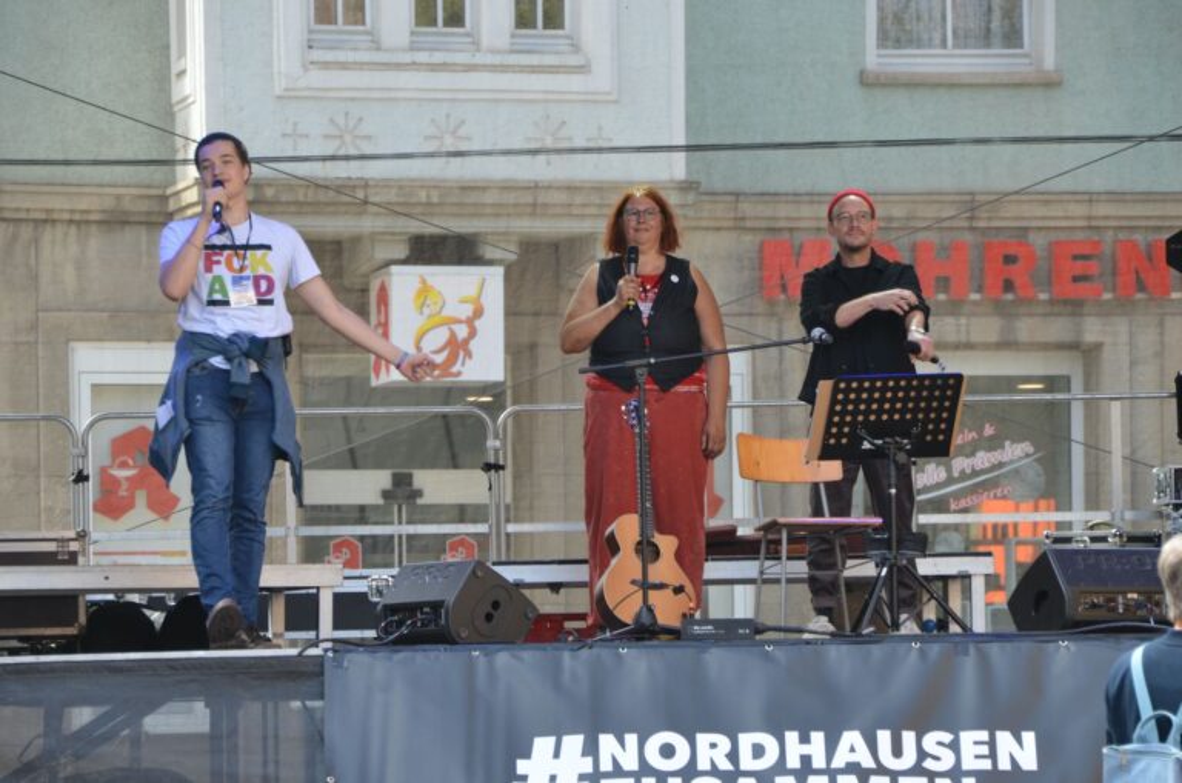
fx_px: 6390
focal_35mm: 195
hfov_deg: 10.6
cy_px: 392
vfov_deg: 7.0
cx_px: 591
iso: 500
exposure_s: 1/200
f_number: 7.1
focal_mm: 130
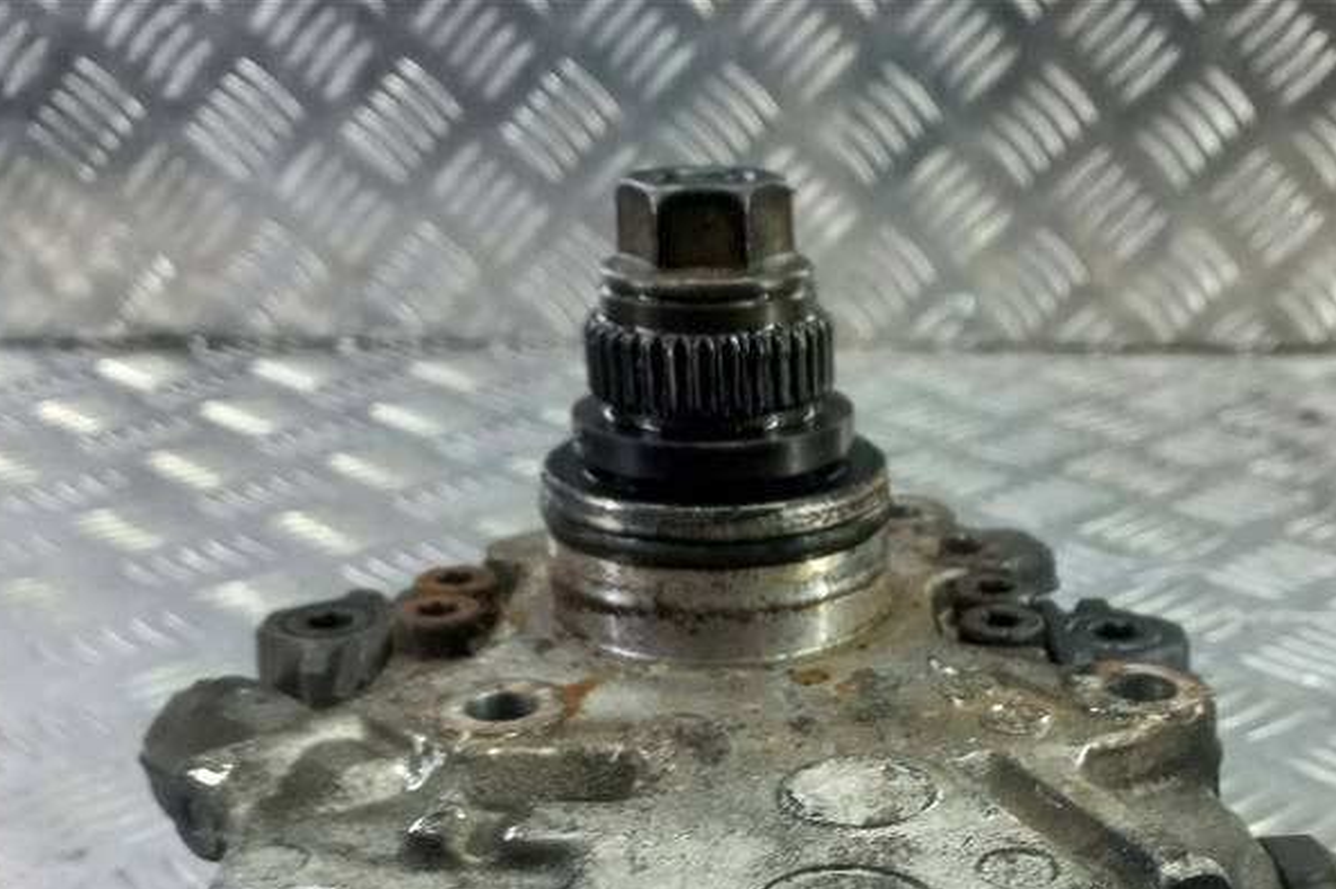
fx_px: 1669
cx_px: 873
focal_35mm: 45
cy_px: 864
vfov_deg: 28.2
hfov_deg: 43.1
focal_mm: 4.6
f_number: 1.8
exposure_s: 1/50
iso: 80
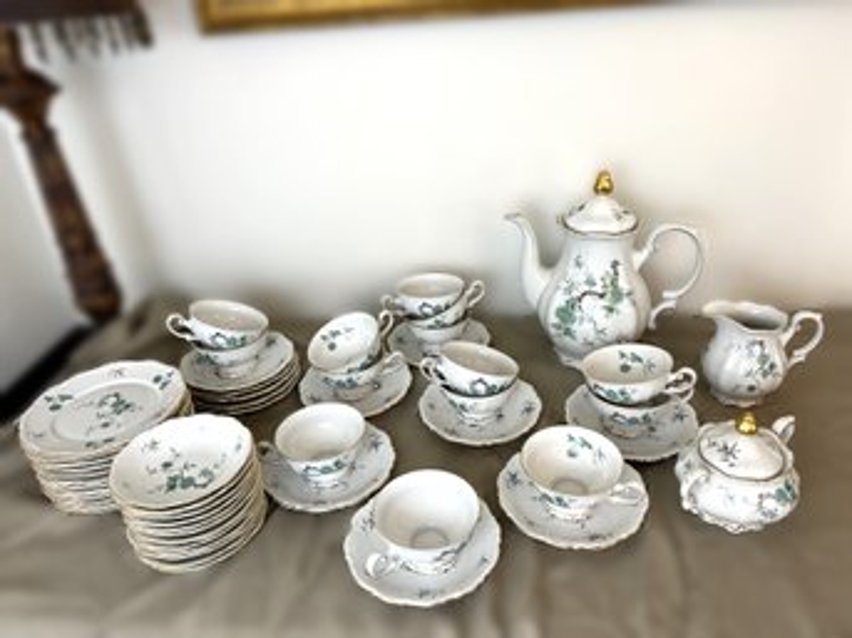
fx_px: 640
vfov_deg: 53.0
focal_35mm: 26
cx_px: 426
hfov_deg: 67.3
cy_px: 319
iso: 125
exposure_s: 1/120
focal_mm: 5.7
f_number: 1.5
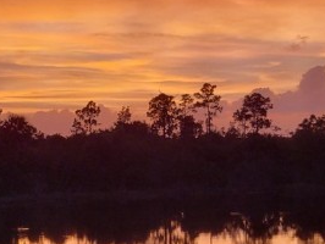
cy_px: 179
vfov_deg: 14.8
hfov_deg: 19.6
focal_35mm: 100
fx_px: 940
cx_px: 183
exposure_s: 1/120
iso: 200
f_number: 1.8
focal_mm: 5.4
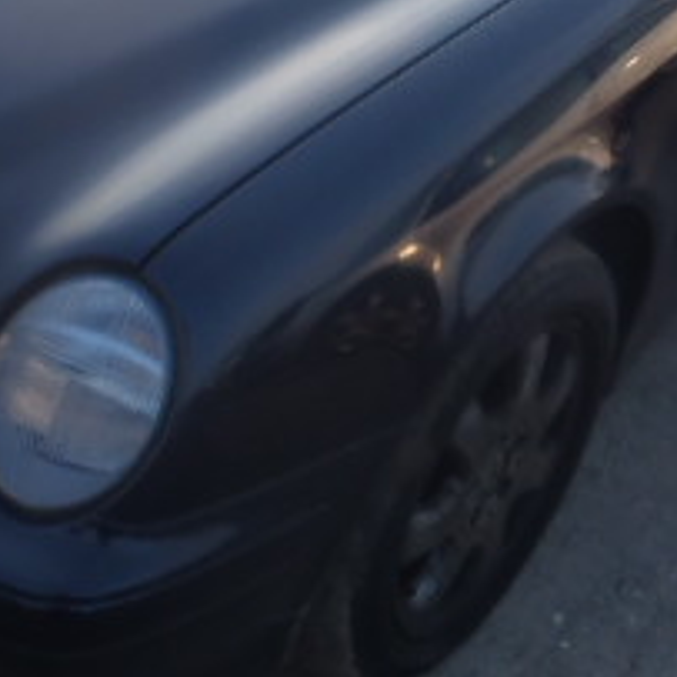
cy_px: 93
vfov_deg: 21.8
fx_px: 1726
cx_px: 230
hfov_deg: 22.1
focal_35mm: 78
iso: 80
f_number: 4.5
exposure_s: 1/250
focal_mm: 5
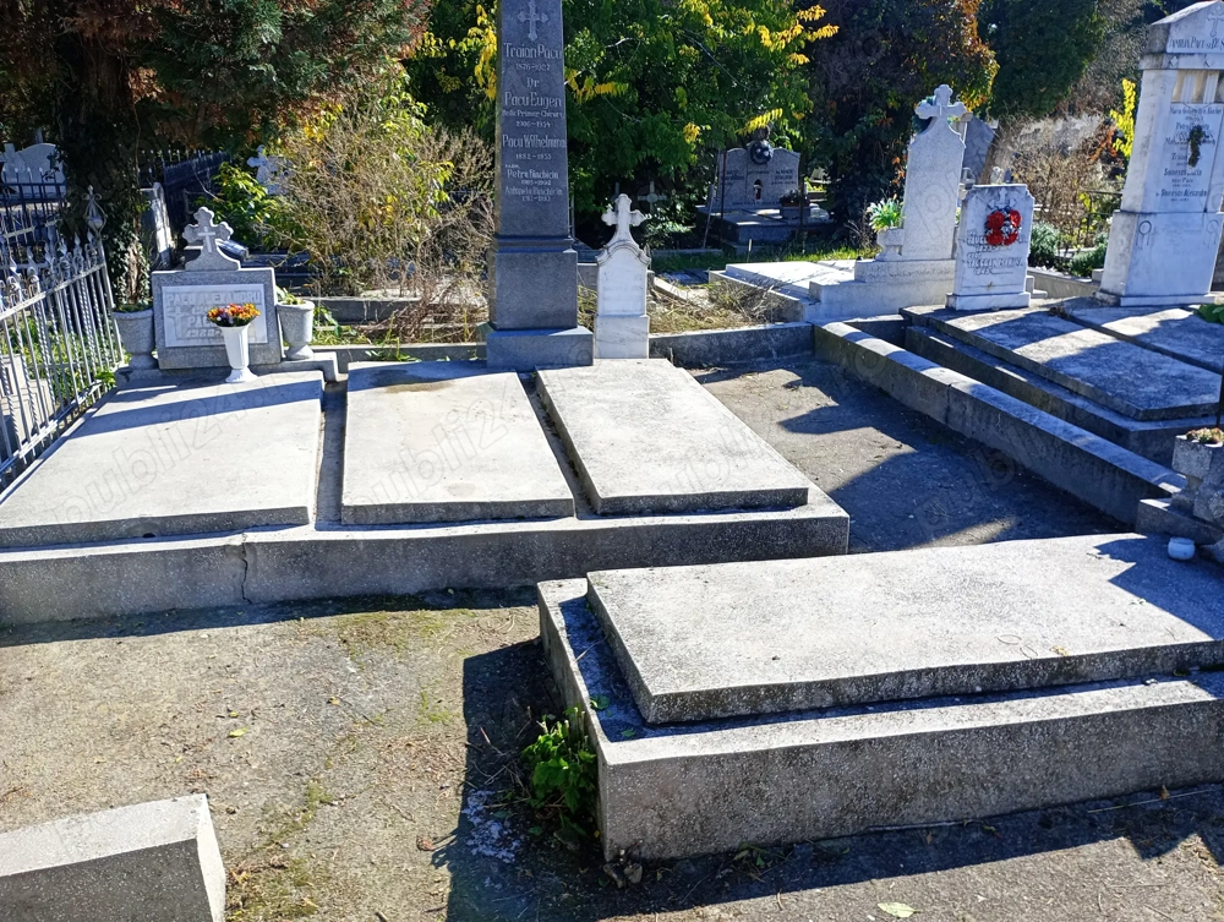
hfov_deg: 63.4
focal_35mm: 28
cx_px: 612
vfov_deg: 49.9
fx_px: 991
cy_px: 461
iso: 100
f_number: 1.8
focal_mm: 4.27
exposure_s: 1/304
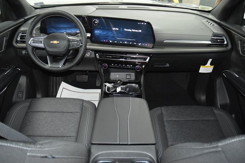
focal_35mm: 27
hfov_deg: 67.4
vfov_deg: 48.0
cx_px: 122
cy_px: 82
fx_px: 184
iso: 3200
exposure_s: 1/50
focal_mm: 18
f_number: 3.5
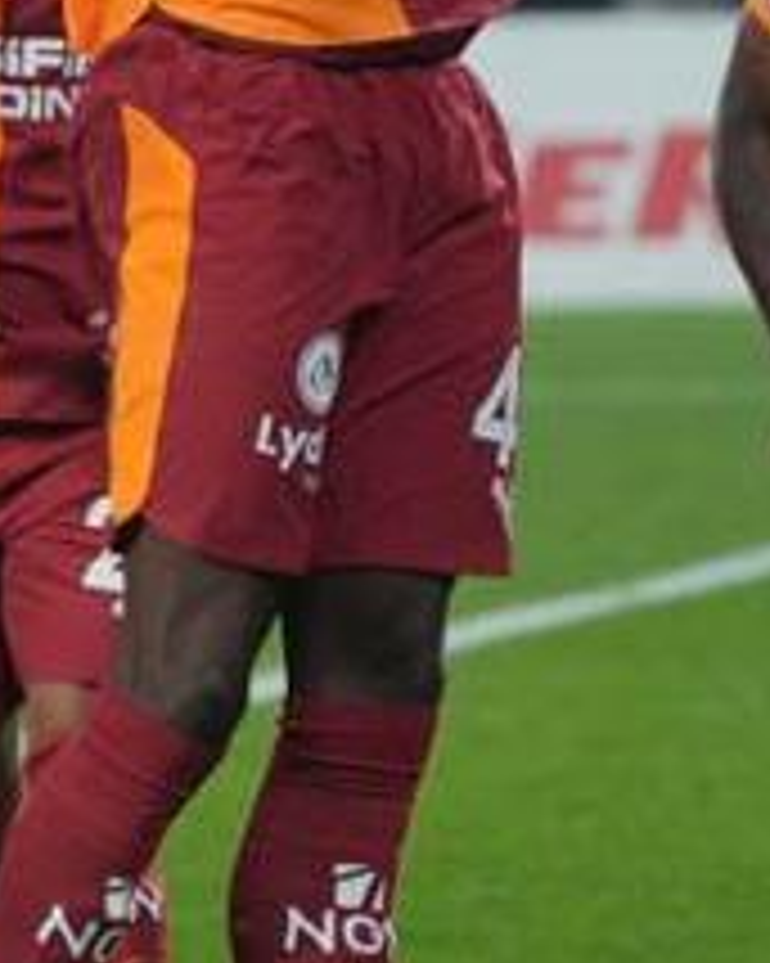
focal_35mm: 903
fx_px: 25741
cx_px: -874
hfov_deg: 1.7
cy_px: 182
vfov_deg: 2.1
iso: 1600
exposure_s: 1/1000
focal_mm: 178
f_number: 4.5
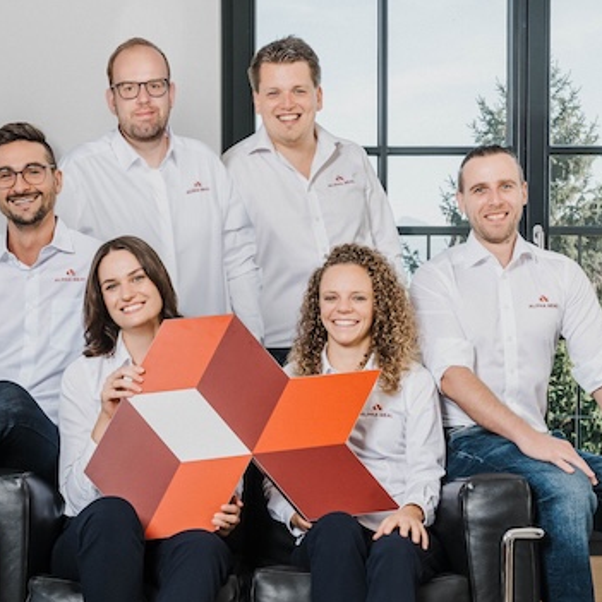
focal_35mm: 68
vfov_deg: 25.3
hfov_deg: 25.3
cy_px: 373
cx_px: 228
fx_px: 1338
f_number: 6.3
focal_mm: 27.4
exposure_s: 1/160
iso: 200
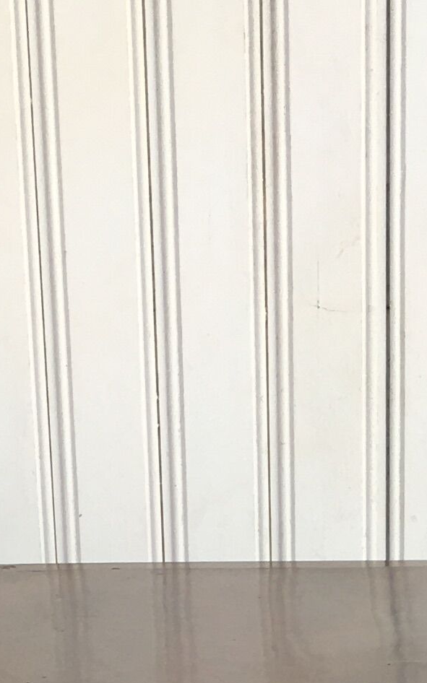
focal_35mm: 131
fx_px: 2440
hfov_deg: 10.0
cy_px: 1270
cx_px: 311
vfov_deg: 14.0
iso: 25
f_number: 2.2
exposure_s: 1/437
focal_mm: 4.15
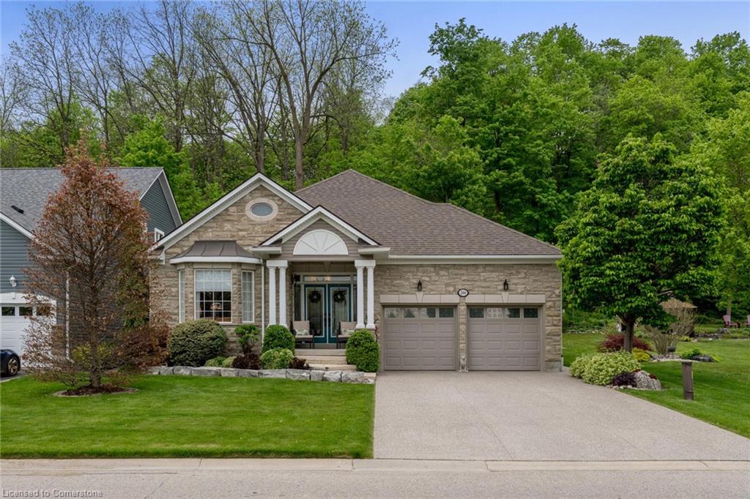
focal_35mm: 30
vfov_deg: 43.6
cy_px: 250
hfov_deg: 61.9
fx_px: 625
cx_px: 375
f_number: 9
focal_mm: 20
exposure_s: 1/200
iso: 200
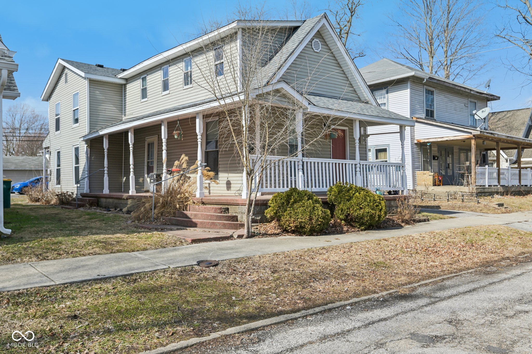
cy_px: 177
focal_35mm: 29
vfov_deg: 45.0
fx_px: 428
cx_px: 266
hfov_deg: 63.7
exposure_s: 1/250
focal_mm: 29
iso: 100
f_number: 8
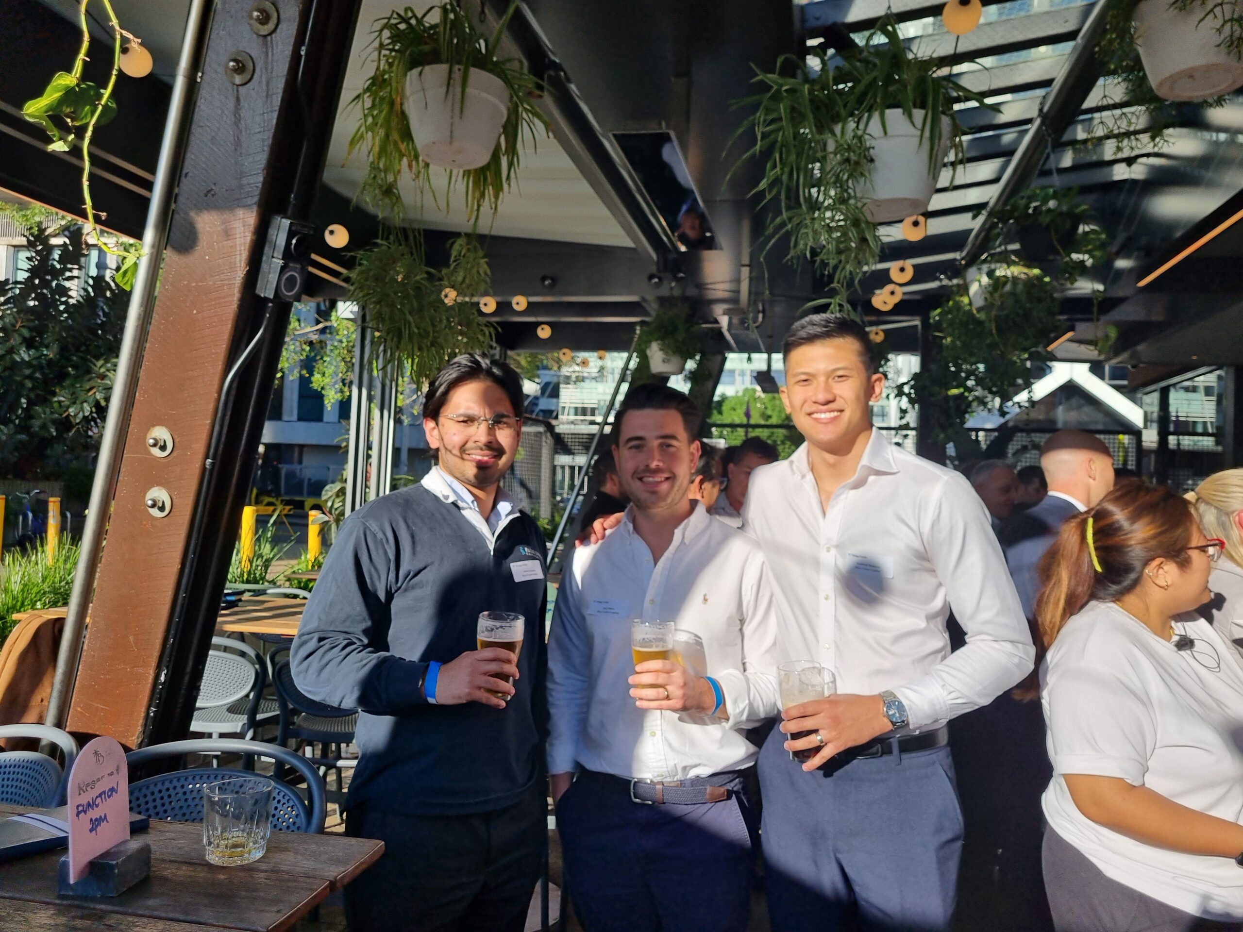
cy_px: 466
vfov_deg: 53.1
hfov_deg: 67.3
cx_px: 622
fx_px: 934
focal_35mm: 26
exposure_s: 1/3112
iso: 50
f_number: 1.8
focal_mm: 5.4
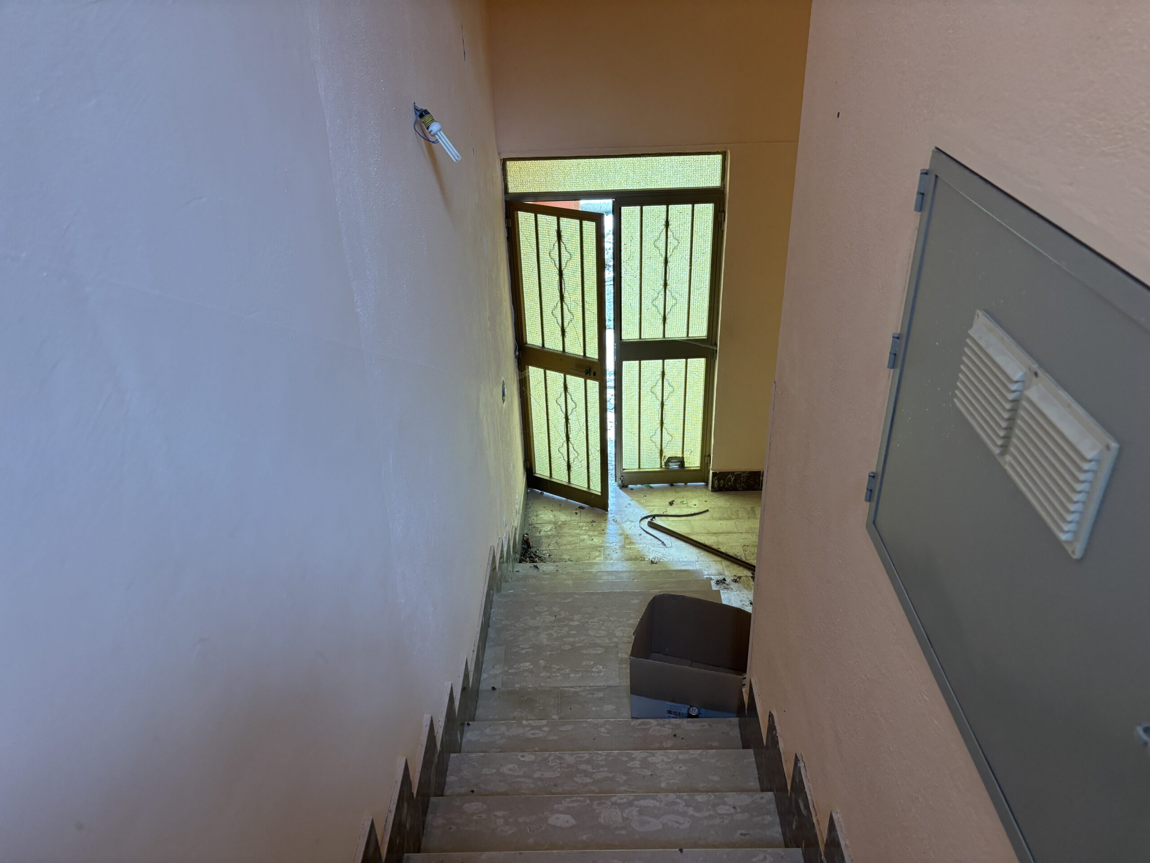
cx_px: 575
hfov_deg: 67.3
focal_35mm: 26
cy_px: 432
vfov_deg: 53.1
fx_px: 864
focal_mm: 5.96
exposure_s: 1/70
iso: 125
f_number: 1.6
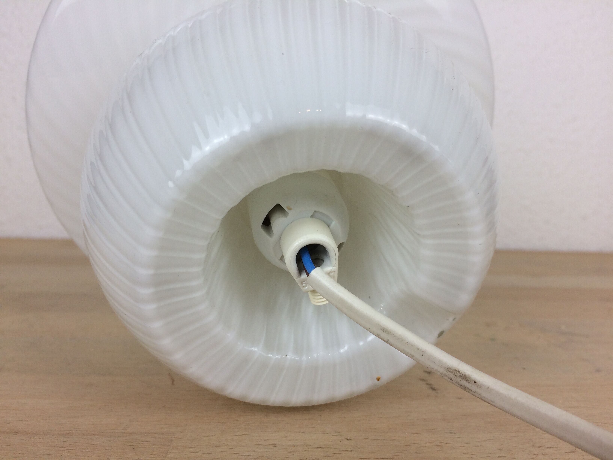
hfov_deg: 61.7
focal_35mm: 29
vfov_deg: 48.2
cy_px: 230
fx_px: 514
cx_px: 306
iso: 40
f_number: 2.2
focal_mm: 4.15
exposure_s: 1/100
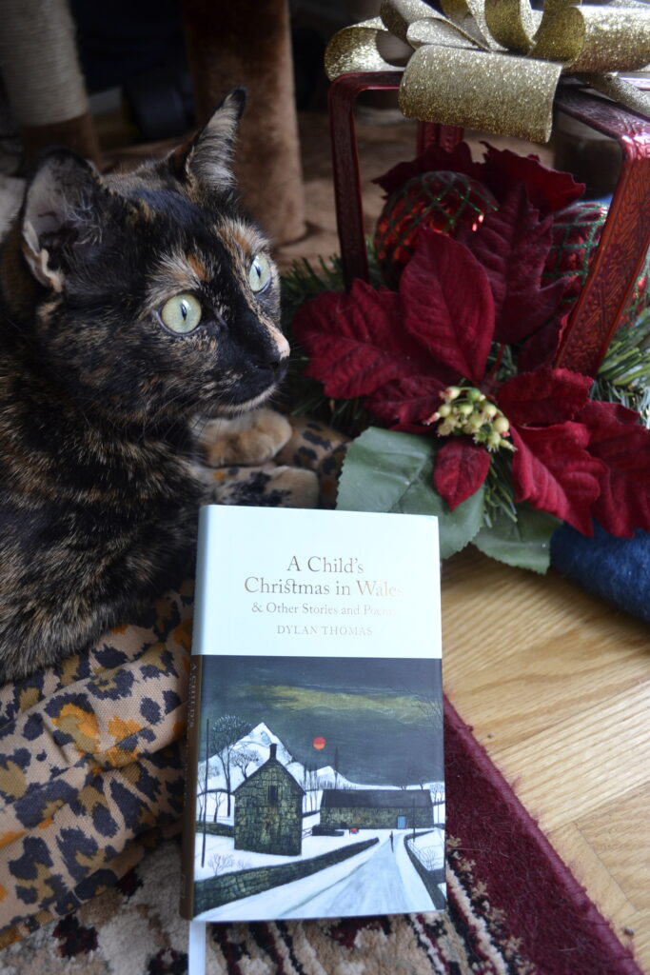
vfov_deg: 61.9
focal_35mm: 30
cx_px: 325
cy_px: 488
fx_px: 812
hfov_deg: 43.6
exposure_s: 1/25
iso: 400
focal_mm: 20
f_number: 3.8
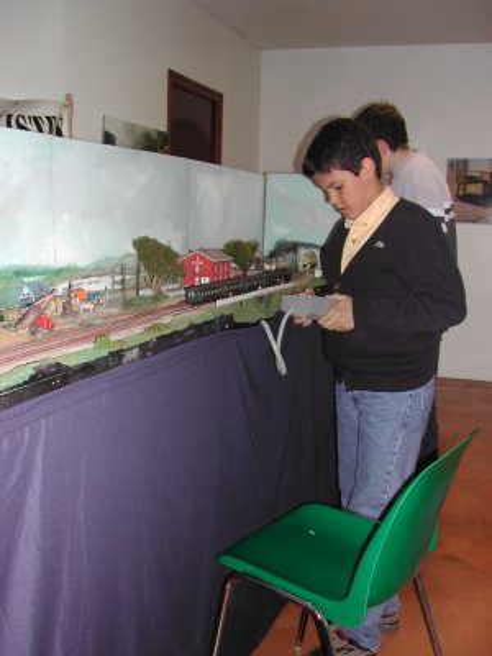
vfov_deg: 49.0
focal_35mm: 38
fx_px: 720
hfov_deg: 37.7
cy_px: 328
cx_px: 246
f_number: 2.8
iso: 100
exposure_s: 1/60
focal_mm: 8
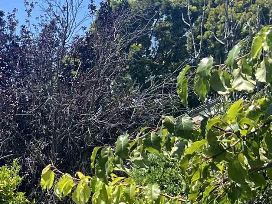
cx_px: -218
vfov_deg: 12.8
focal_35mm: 109
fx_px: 857
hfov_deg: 15.5
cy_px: 315
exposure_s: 1/2045
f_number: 1.5
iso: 50
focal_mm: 5.7
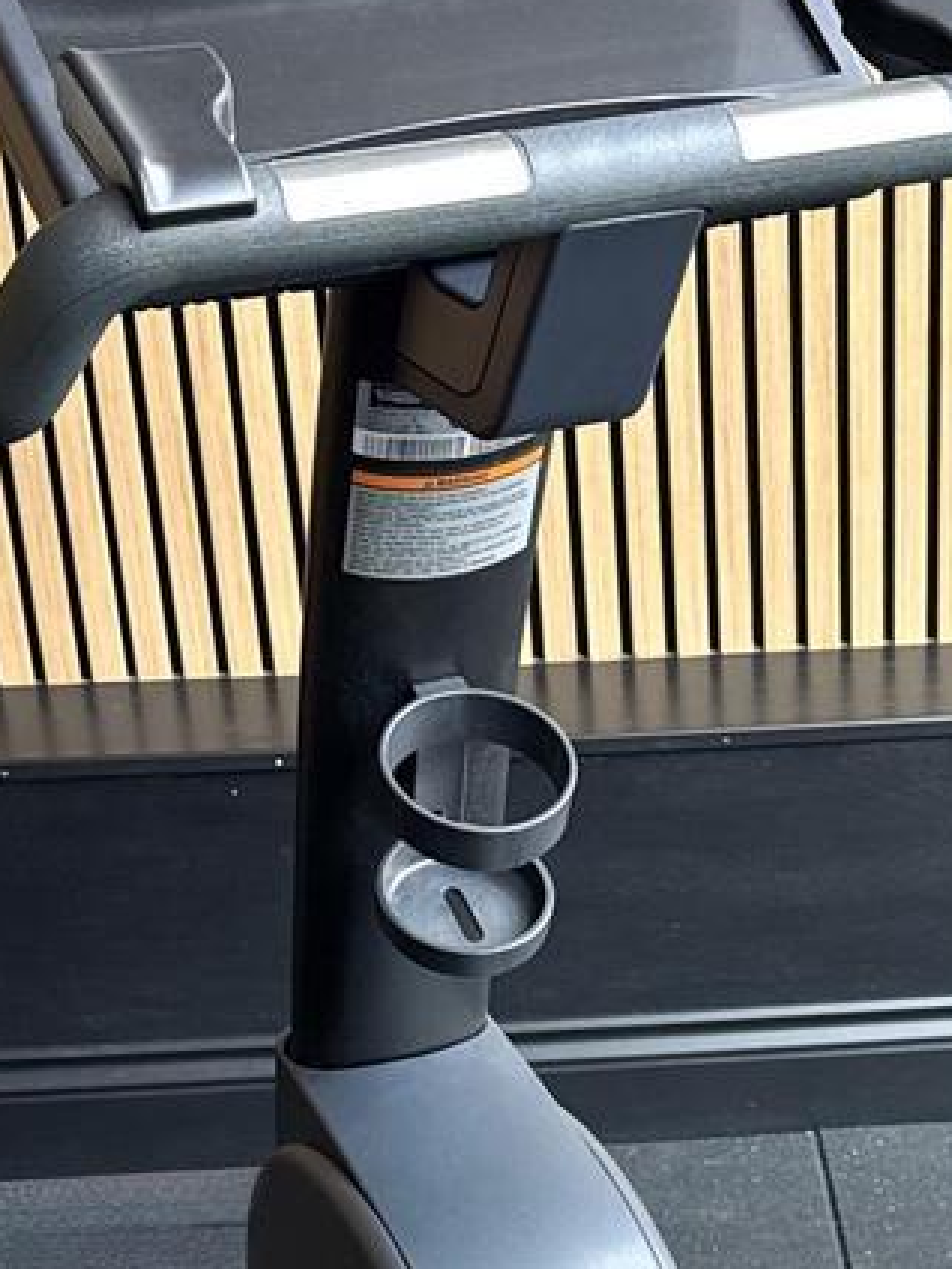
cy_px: 1437
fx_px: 3117
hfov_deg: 17.1
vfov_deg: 21.7
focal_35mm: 85
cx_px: 855
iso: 200
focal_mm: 6.76
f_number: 1.78
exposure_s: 1/50
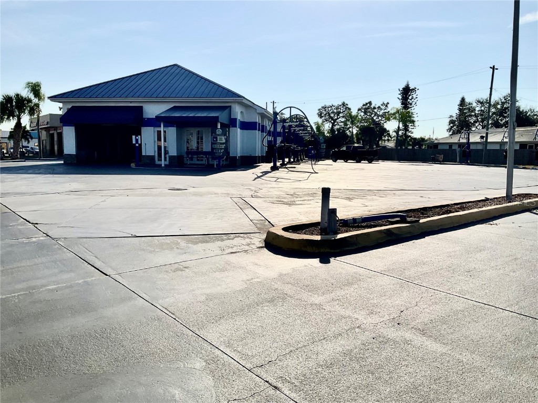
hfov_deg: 61.7
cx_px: 269
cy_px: 202
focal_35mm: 29
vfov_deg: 48.2
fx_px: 451
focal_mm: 3
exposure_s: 1/5814
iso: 16
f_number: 1.8
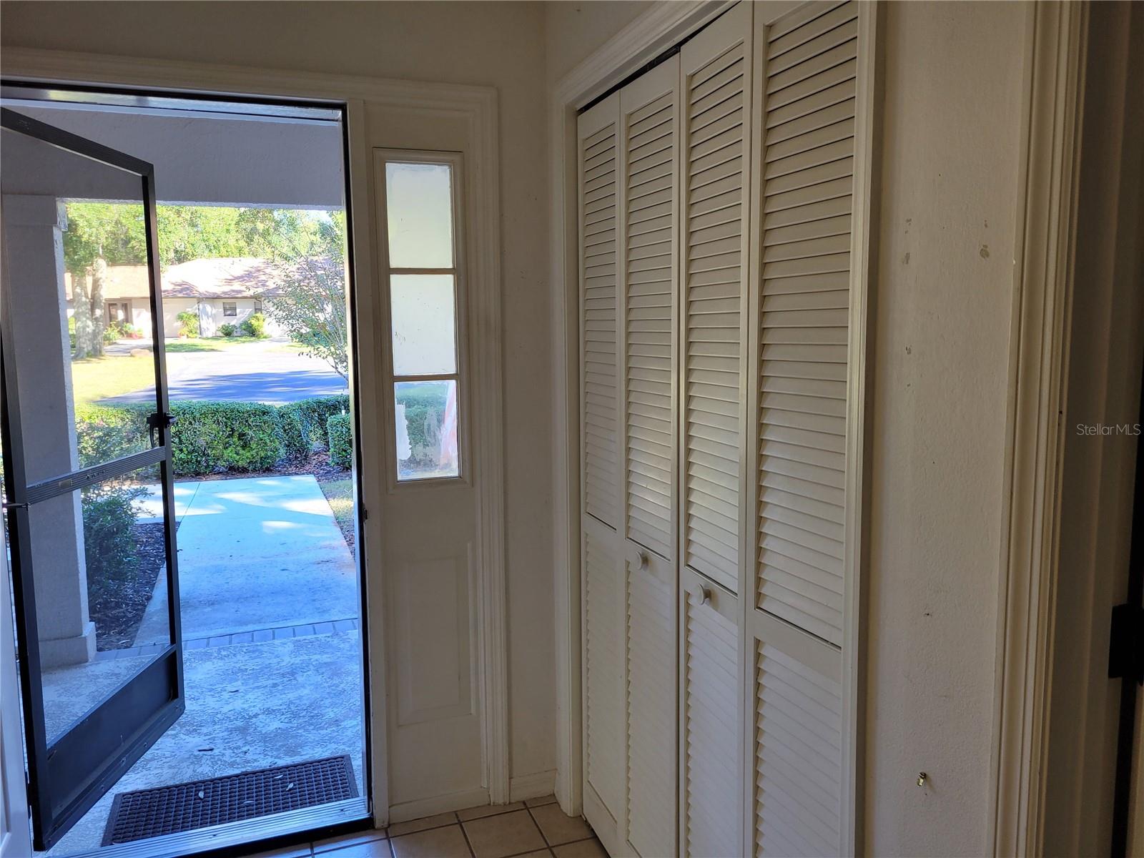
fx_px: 859
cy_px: 429
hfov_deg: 67.3
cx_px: 572
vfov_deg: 53.1
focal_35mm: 26
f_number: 1.8
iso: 80
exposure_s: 1/120
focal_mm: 5.4
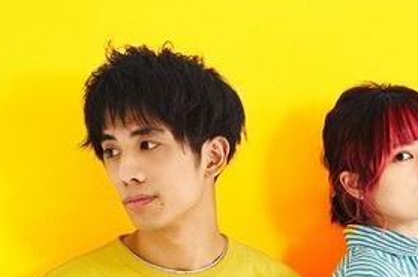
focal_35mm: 140
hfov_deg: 14.5
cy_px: 243
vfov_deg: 9.7
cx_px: 372
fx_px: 1623
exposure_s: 1/125
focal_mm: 55
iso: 800
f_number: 5.6
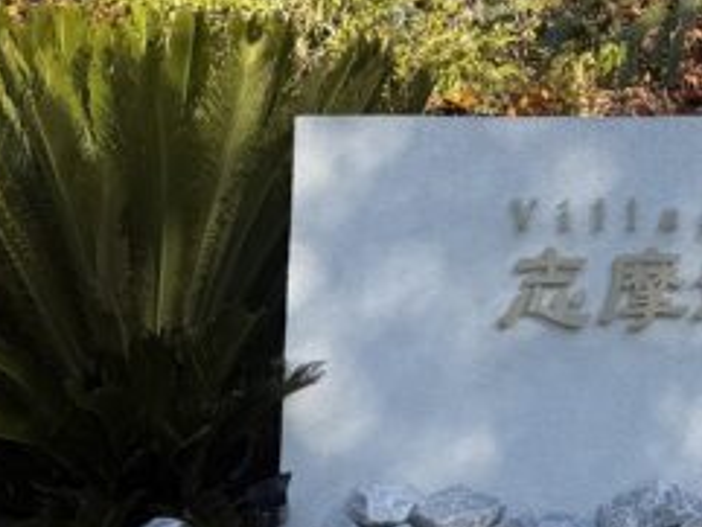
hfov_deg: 17.7
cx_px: 985
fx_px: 2070
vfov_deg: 14.1
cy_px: -102
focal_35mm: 102
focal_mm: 6.76
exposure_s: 1/1727
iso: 100
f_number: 1.78
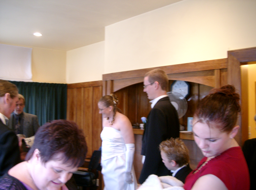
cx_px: 128
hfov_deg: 50.3
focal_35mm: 37
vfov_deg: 38.5
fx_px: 273
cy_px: 95
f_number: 2.6
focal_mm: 7.6
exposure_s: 1/15
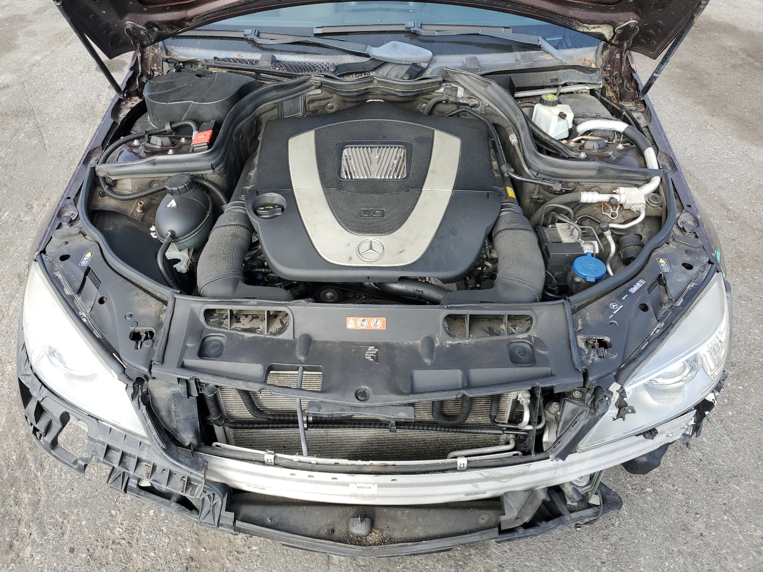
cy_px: 286
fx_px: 573
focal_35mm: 26
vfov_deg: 53.1
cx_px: 382
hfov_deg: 67.3
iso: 50
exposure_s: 1/588
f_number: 1.5
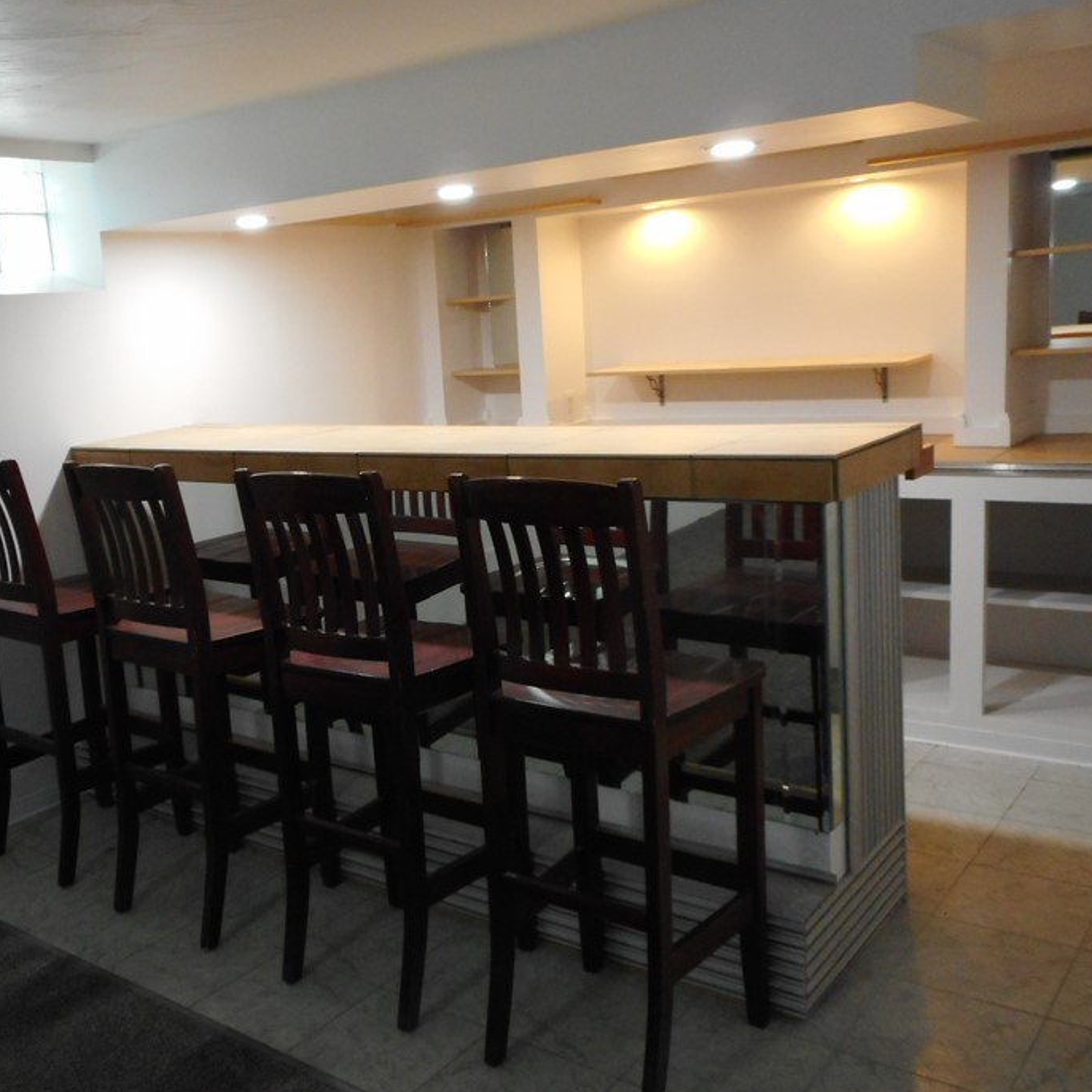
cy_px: 525
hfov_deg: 49.2
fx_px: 1178
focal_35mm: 33
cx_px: 403
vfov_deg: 49.7
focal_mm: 4.5
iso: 400
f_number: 3.7
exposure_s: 1/25
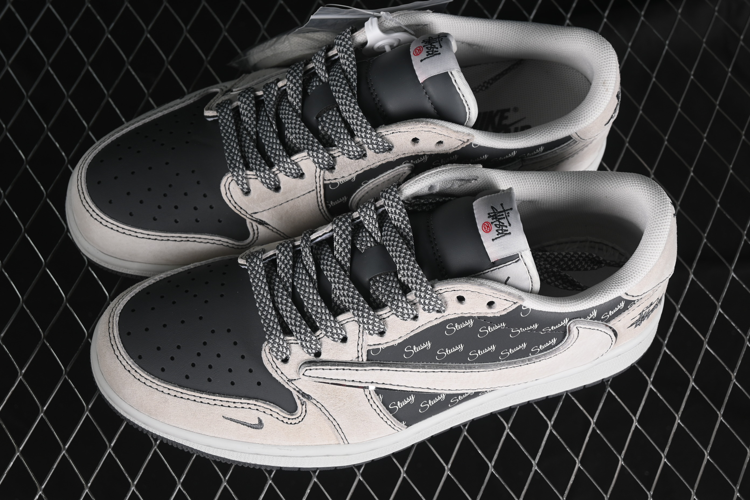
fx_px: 1562
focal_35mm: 75
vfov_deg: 18.2
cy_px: 250
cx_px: 375
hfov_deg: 27.0
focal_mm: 50
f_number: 7.1
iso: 160
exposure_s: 1/80
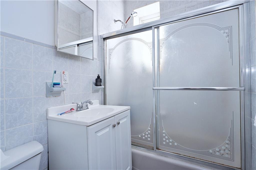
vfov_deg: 72.0
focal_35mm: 16
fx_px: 117
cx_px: 128
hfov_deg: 95.0
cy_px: 85
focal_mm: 11
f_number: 2.8
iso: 100
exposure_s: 1/60
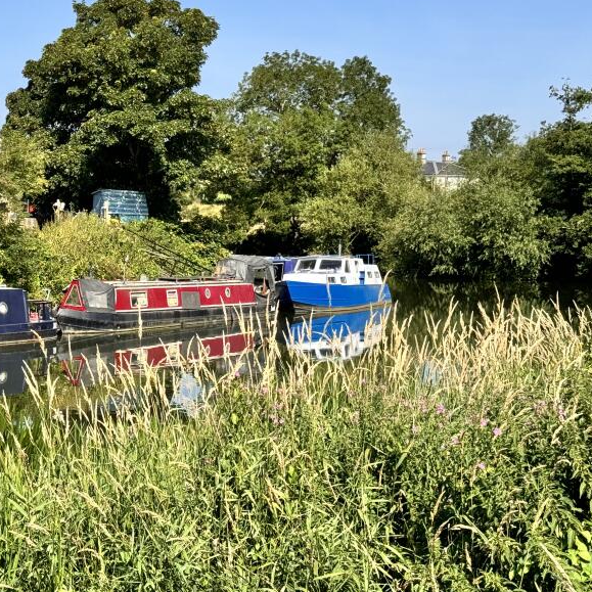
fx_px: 1451
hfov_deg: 22.6
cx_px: 72
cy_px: 213
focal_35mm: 75
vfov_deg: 23.0
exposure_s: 1/3817
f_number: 1.78
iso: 64
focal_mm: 6.76
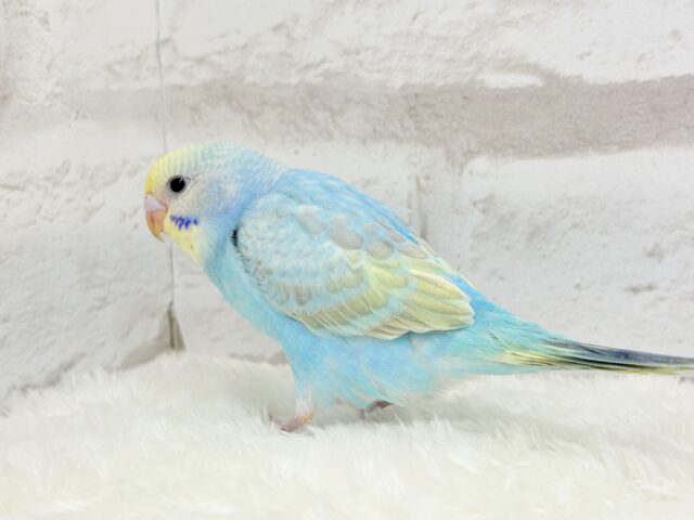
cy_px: 260
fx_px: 1043
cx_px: 347
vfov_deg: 28.0
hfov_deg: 36.8
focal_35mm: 52
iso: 40
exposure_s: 1/50
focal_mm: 5.96
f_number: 1.6
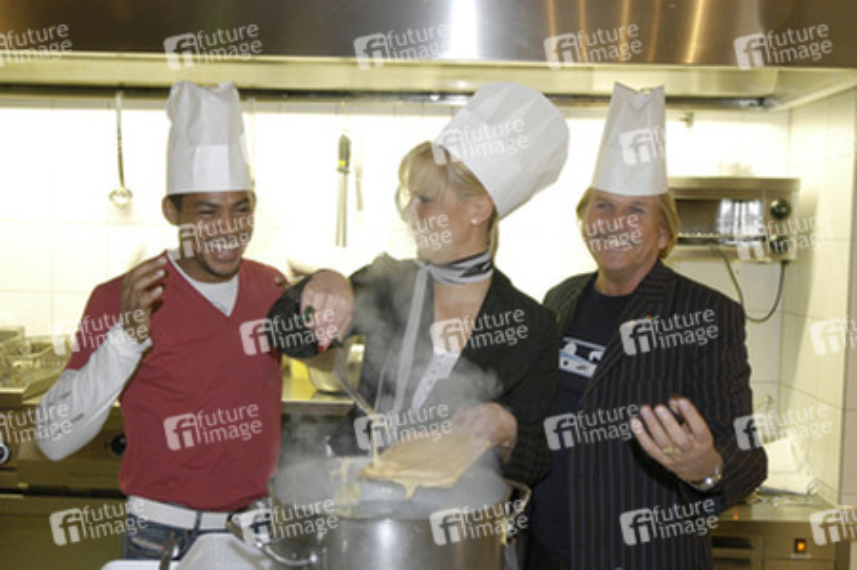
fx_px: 928
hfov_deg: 49.6
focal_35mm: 39
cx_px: 428
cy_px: 285
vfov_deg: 34.2
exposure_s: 1/40
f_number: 2.8
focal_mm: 26
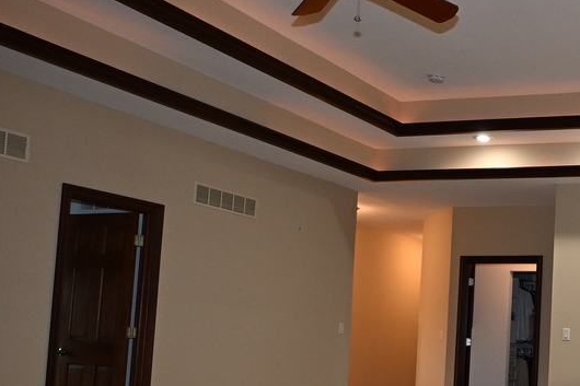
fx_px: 886
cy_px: 281
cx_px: 617
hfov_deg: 32.5
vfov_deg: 24.4
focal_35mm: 55
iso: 640
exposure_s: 1/60
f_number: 4
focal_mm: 12
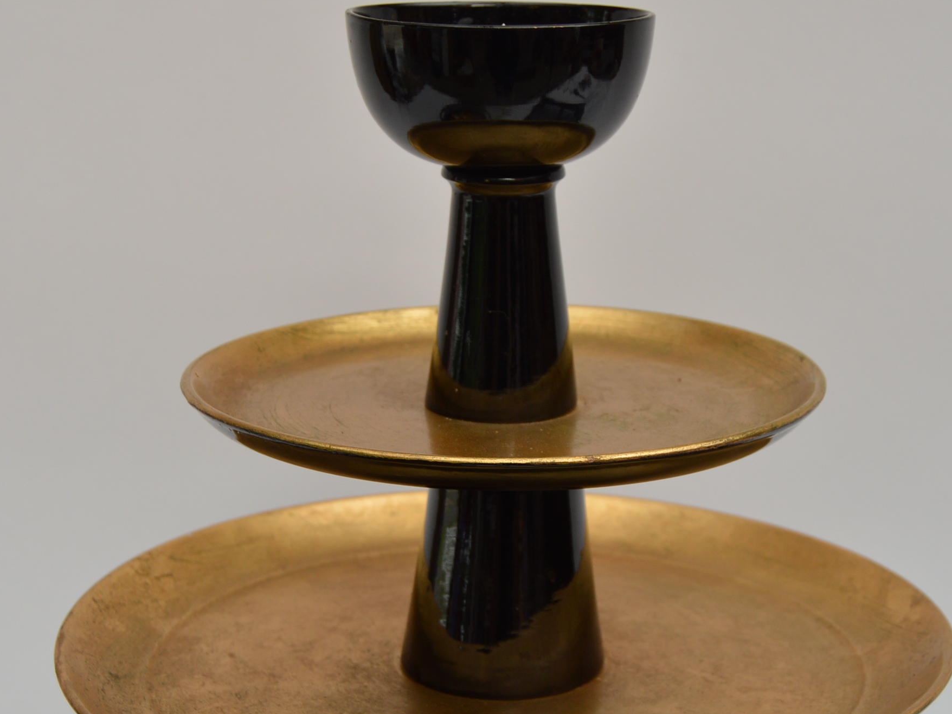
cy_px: 469
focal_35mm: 79
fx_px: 2173
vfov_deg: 18.6
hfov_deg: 24.7
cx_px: 466
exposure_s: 1/200
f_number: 5
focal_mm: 32
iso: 200
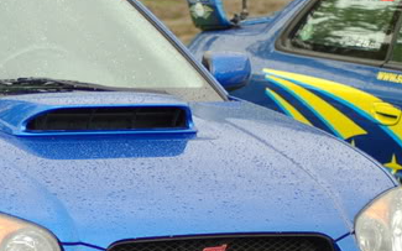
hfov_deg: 7.9
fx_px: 2881
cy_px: 122
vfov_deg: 5.0
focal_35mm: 263
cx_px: -42
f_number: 4
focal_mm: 70
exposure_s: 1/500
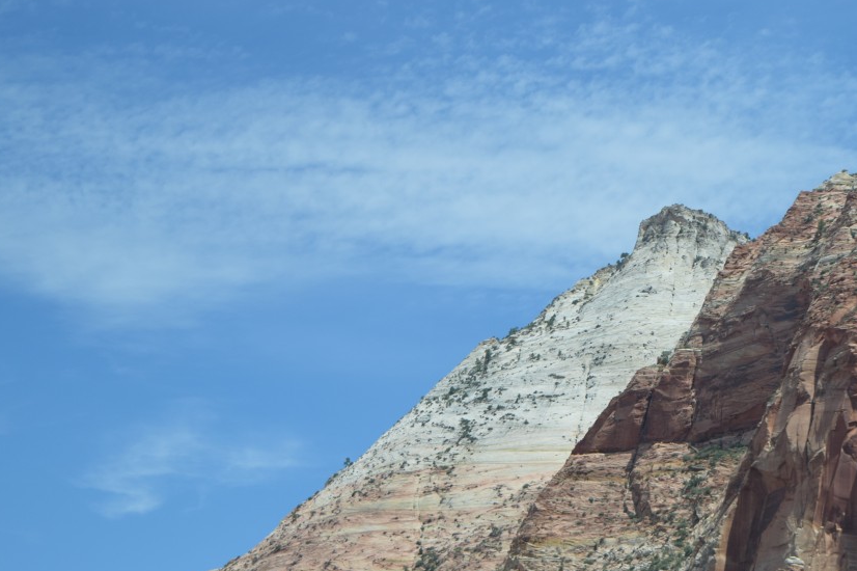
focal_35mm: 103
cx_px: 689
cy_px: 389
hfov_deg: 19.6
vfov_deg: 13.3
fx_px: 2451
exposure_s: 1/1000
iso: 200
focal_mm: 42
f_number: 5
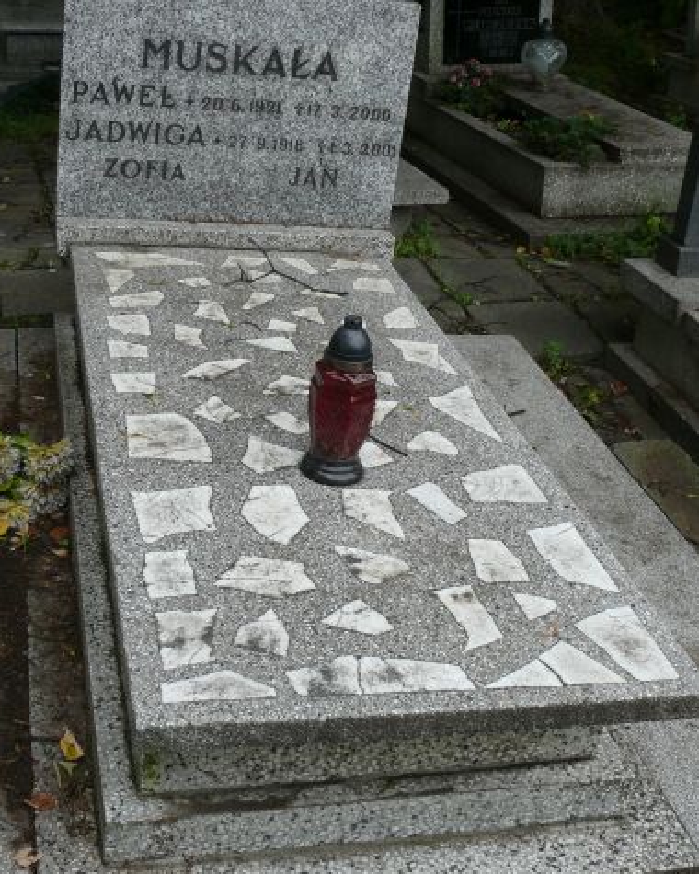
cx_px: 265
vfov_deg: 40.3
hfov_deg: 32.6
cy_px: 440
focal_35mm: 46
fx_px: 1190
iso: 100
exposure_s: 1/100
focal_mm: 7.4
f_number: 4
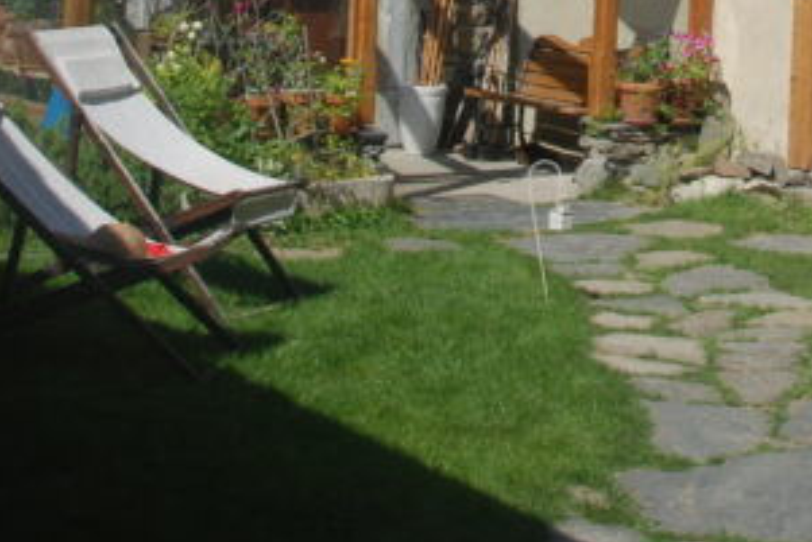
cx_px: 726
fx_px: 2076
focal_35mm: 92
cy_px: -293
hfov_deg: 21.6
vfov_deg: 13.9
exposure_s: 1/160
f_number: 11
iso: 125
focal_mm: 18
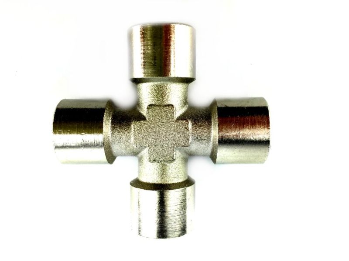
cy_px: 130
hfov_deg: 61.7
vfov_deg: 48.2
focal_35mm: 29
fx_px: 292
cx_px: 174
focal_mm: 4.15
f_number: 2.2
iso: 32
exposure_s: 1/347
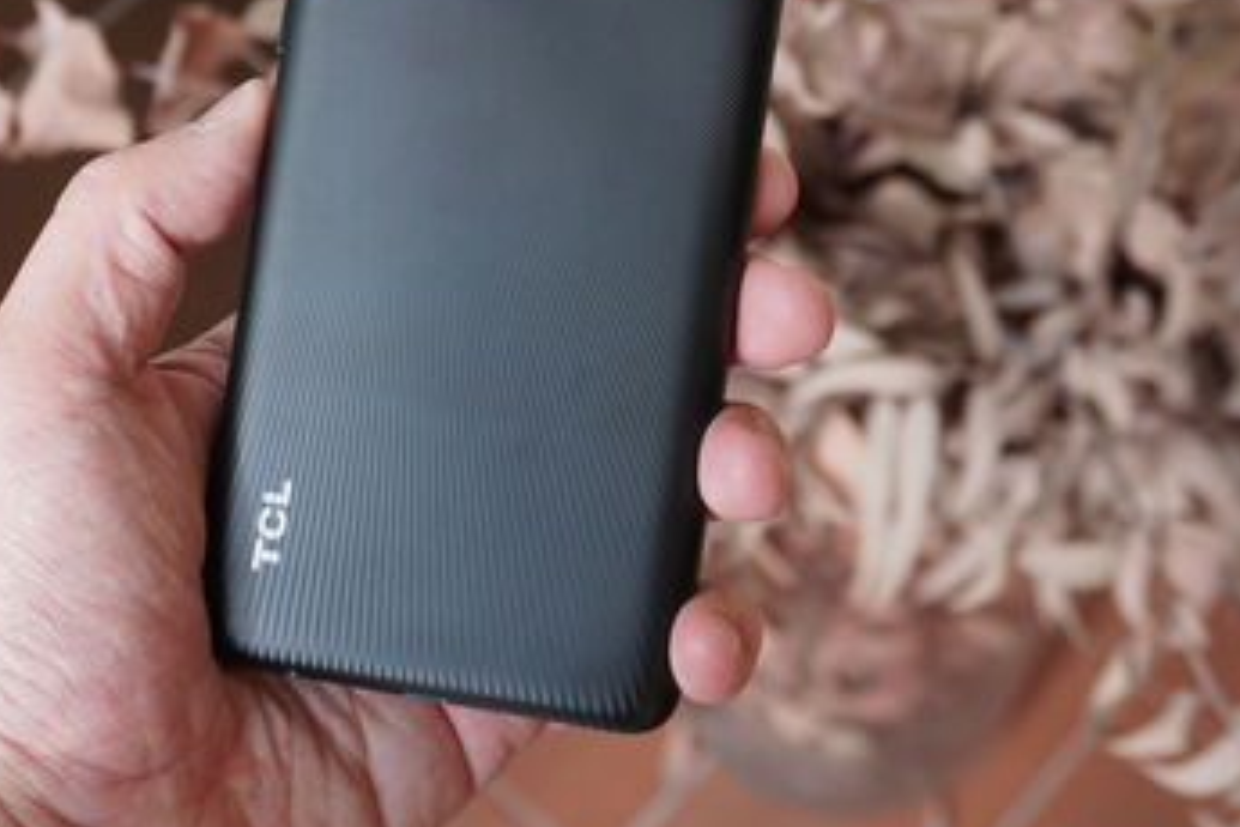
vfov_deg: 21.0
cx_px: 474
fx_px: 2204
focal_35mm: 64
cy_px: 164
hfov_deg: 31.3
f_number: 4.5
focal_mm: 24
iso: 500
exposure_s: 1/160
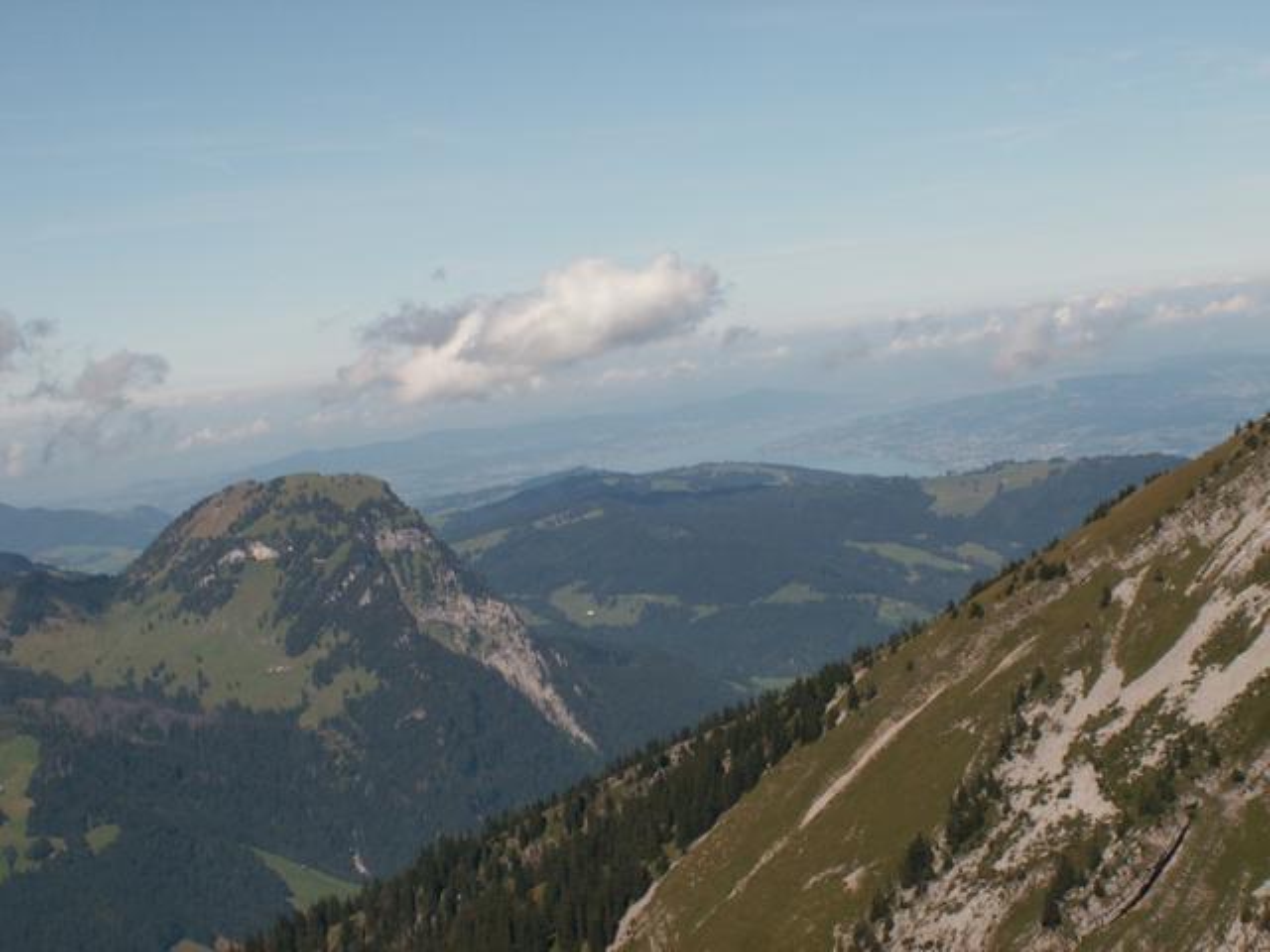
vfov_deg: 19.6
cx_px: 635
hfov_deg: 26.0
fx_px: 2752
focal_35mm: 75
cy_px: 476
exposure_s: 1/200
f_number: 8
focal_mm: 12.53
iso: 50
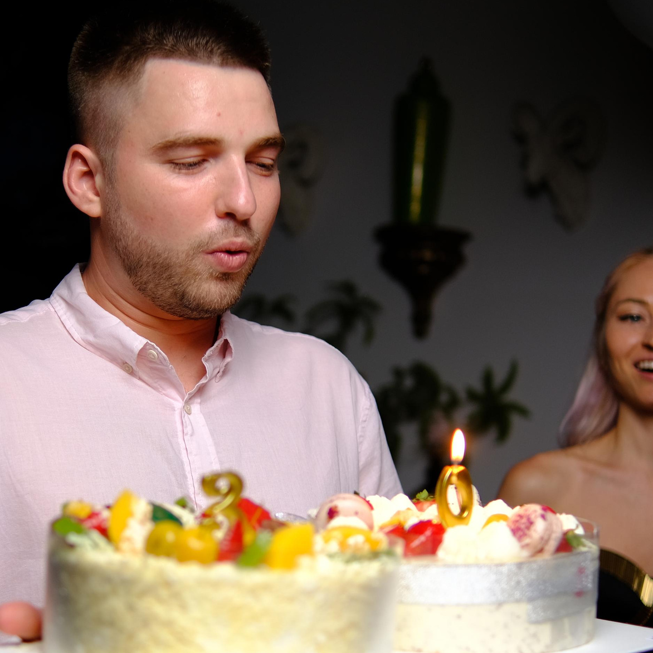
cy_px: 406
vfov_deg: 26.4
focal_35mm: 65
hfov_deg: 26.4
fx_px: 1387
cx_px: 245
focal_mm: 23
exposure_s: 1/60
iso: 160
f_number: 1.6
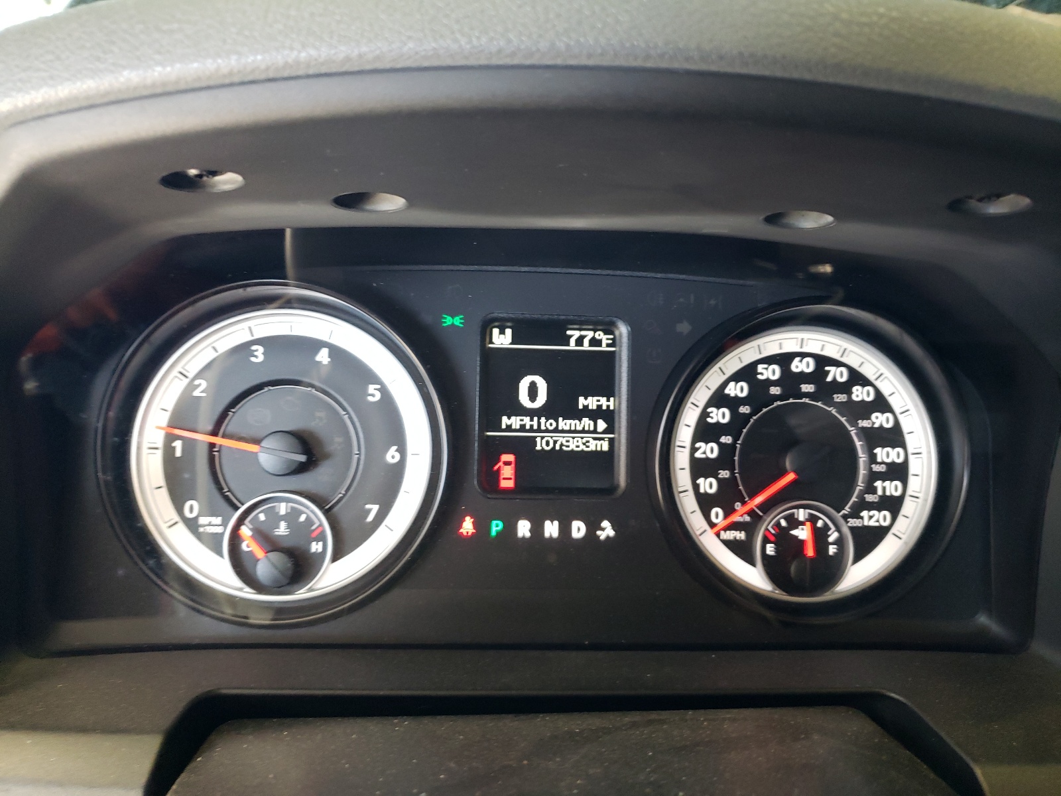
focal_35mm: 26
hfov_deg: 67.3
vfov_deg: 53.1
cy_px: 398
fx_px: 797
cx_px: 530
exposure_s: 1/60.2
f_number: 1.5
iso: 254
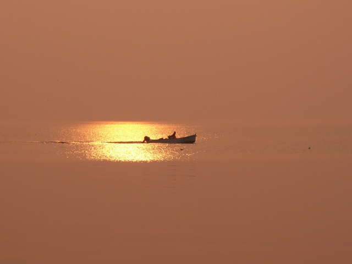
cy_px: 132
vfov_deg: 8.1
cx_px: 176
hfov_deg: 10.7
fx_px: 1871
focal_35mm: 184
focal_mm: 30.06
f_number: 8
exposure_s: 1/400
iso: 50
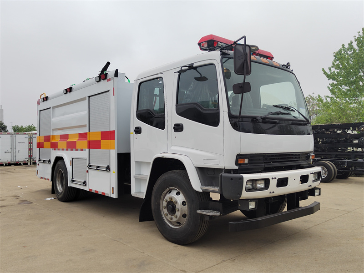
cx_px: 182
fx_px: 305
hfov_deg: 61.7
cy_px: 136
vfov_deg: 48.2
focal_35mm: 29
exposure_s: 1/1833
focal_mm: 5.52
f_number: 1.9
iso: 369
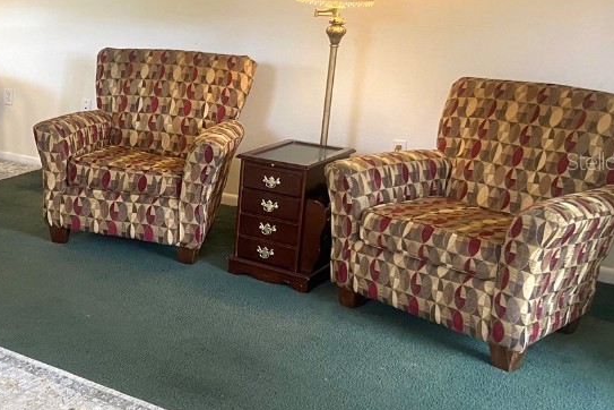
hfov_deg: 37.0
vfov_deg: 26.4
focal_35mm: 51
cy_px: 161
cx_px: 94
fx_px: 870
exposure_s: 1/60
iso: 250
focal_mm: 4.25
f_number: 1.8
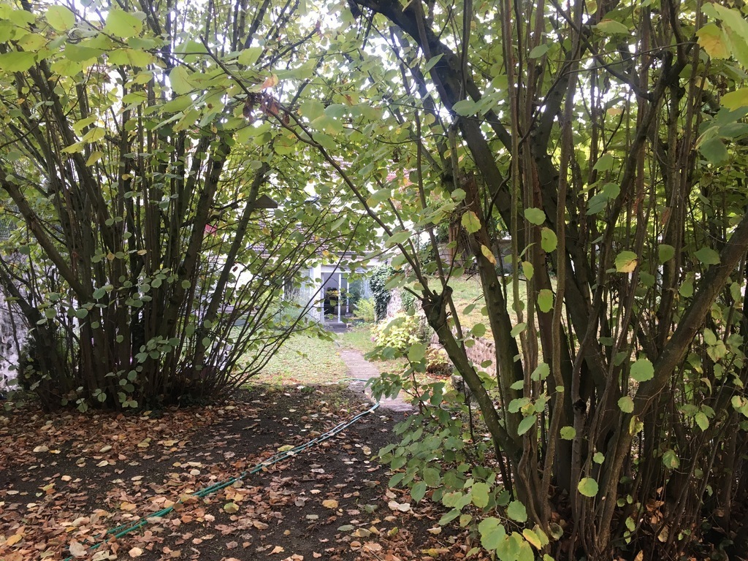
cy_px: 280
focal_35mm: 29
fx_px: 627
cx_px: 374
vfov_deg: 48.2
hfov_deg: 61.7
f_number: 2.2
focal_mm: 4.15
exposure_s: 1/33
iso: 32
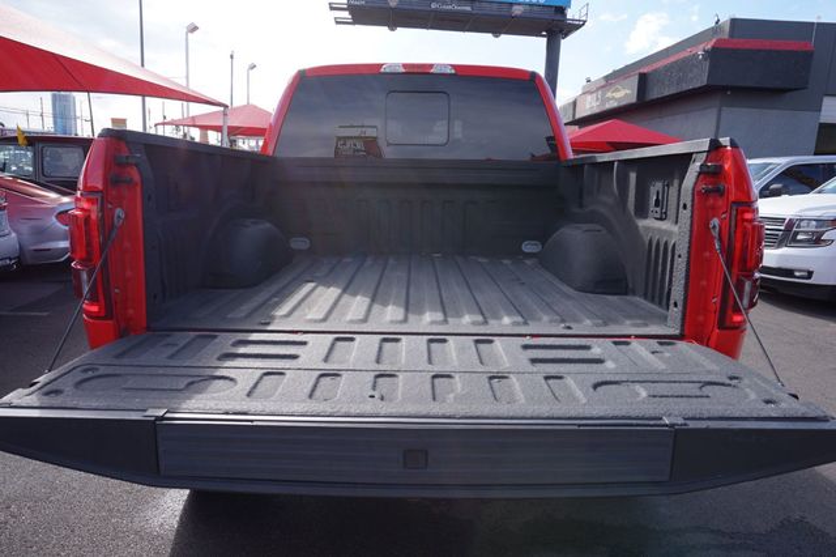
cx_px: 418
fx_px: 557
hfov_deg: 73.8
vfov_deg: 53.1
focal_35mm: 24
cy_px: 278
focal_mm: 16
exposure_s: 1/80
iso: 100
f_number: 9
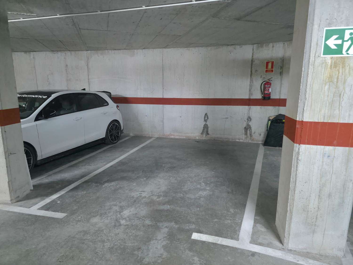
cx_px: 176
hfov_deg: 73.9
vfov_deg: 58.9
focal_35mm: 23
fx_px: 235
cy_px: 132
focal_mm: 6.3
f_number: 1.7
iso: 1600
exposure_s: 1/20
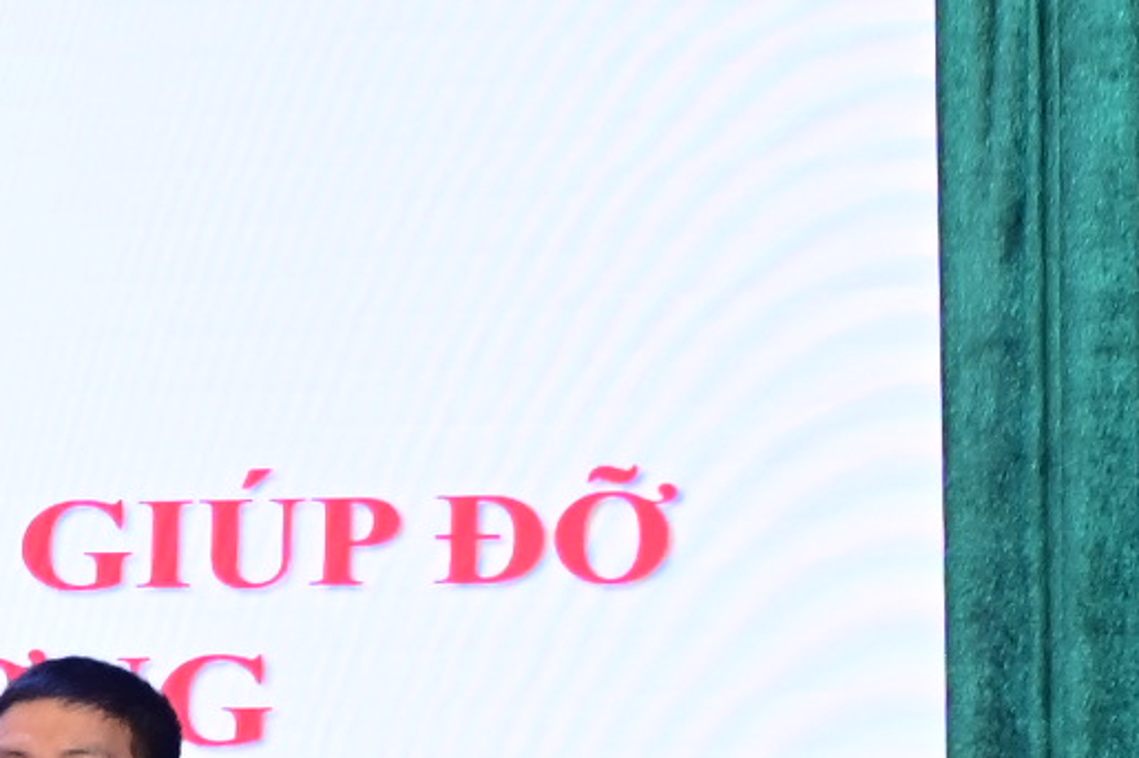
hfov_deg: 9.0
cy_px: 1034
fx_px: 6895
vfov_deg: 6.2
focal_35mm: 218
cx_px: -924
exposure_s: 1/200
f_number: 4.2
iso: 1600
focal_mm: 38
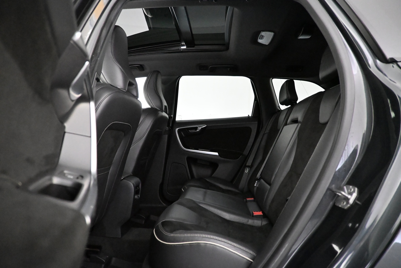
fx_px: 267
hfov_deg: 73.7
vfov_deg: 53.1
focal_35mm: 24
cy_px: 134
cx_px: 200
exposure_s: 1/60
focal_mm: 16
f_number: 3.5
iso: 11400
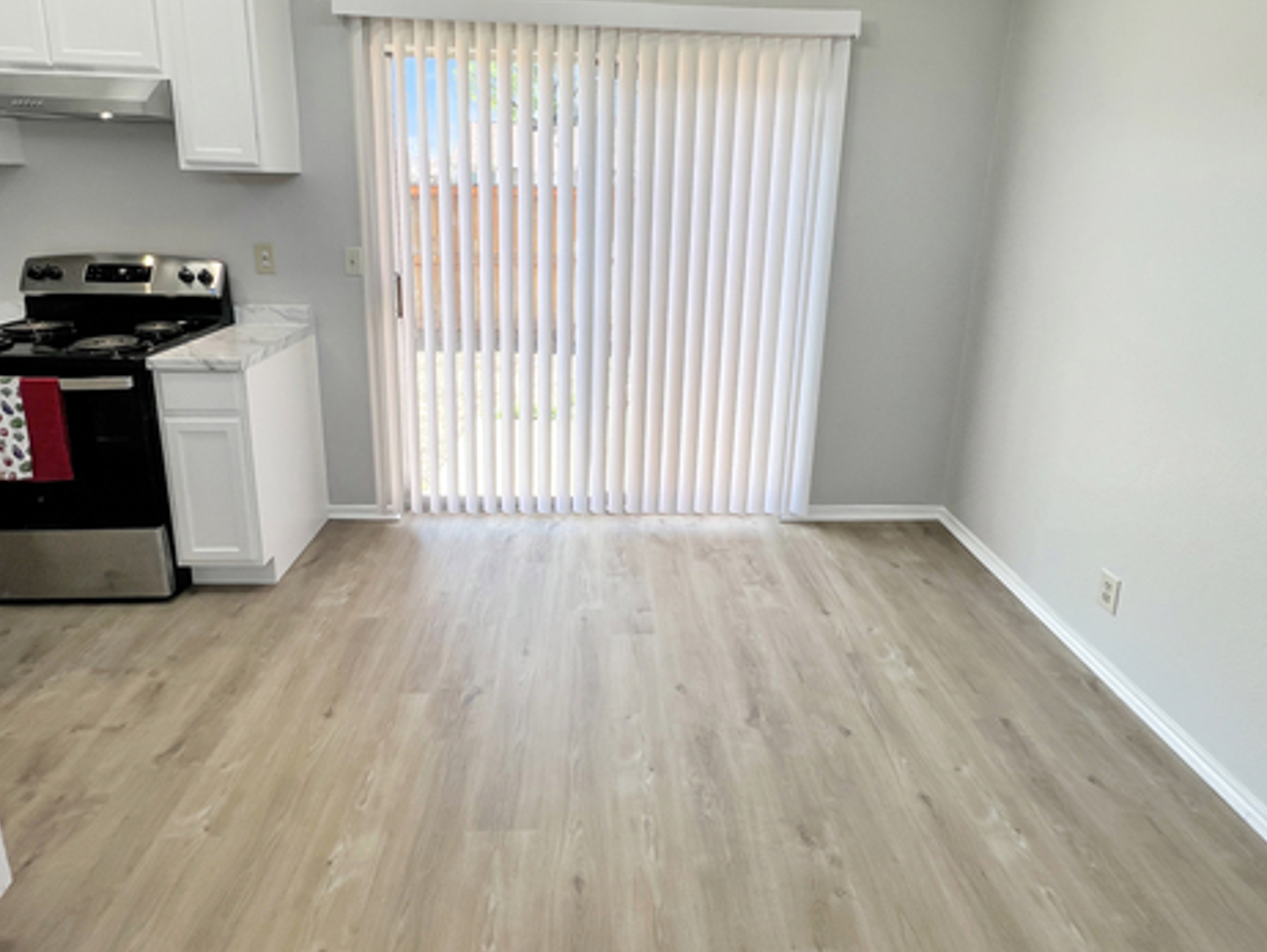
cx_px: 636
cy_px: 348
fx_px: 659
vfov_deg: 70.3
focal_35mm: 18
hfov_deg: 87.7
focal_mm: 1.57
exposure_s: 1/244
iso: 32
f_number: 1.8
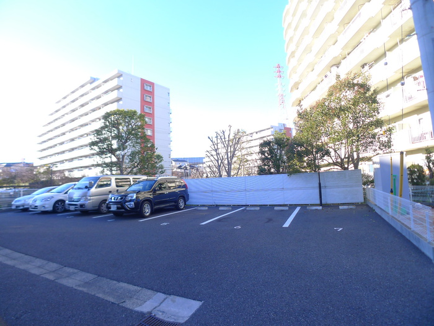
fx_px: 301
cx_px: 217
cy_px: 163
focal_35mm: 24
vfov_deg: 56.8
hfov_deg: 71.6
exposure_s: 1/200
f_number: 2.8
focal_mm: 5.1
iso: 80
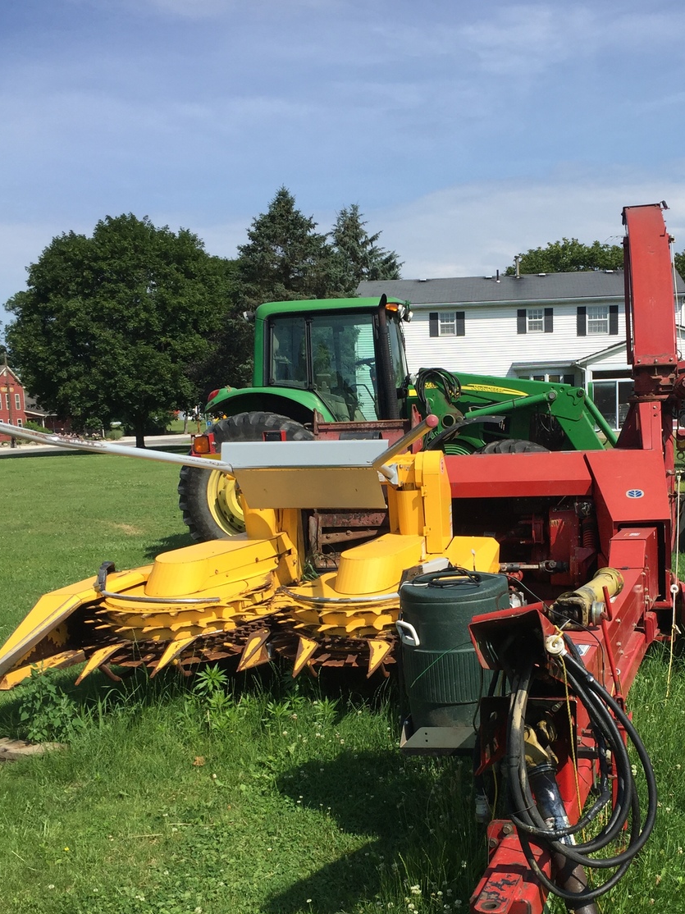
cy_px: 578
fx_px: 1056
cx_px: 431
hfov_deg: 35.7
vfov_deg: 46.3
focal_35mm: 40
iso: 32
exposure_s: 1/2083
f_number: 2.2
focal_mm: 4.15
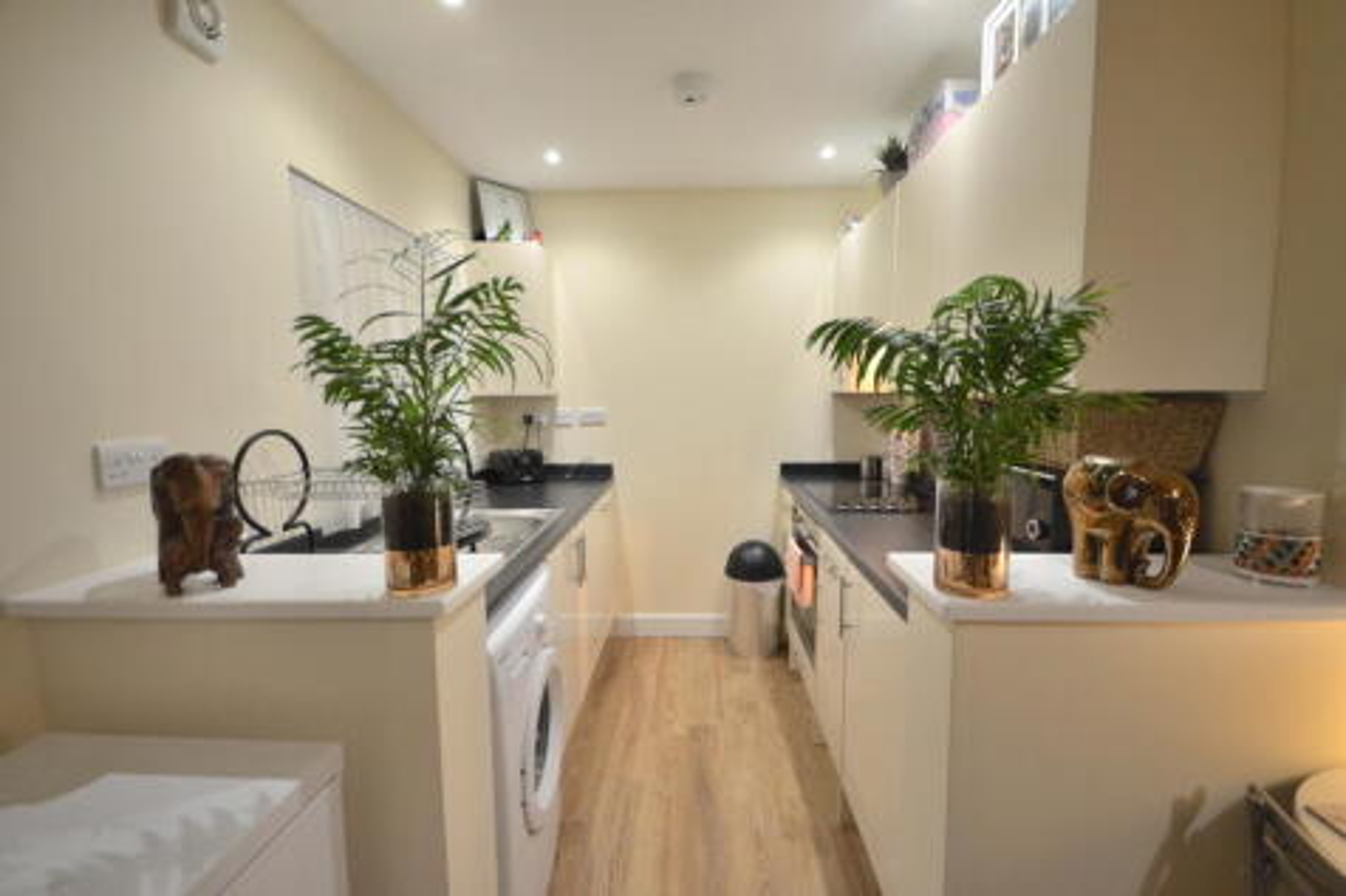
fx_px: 561
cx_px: 673
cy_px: 448
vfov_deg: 77.3
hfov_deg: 100.4
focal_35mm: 15
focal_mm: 10
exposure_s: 1/40
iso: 800
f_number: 4
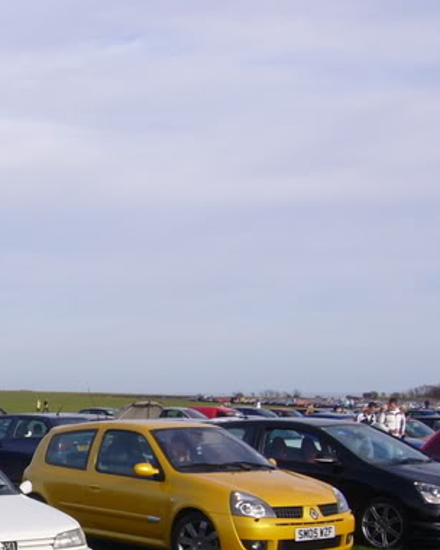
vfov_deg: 26.0
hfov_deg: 20.2
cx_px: -61
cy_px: 421
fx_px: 1172
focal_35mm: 72
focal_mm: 5.8
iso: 80
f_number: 5.6
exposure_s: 1/250
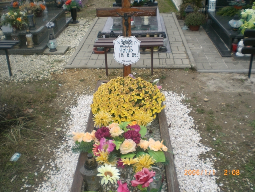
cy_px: 96
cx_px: 128
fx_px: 280
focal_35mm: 38
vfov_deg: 37.7
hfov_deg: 49.0
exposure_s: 1/100
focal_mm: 6.3
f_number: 3.1
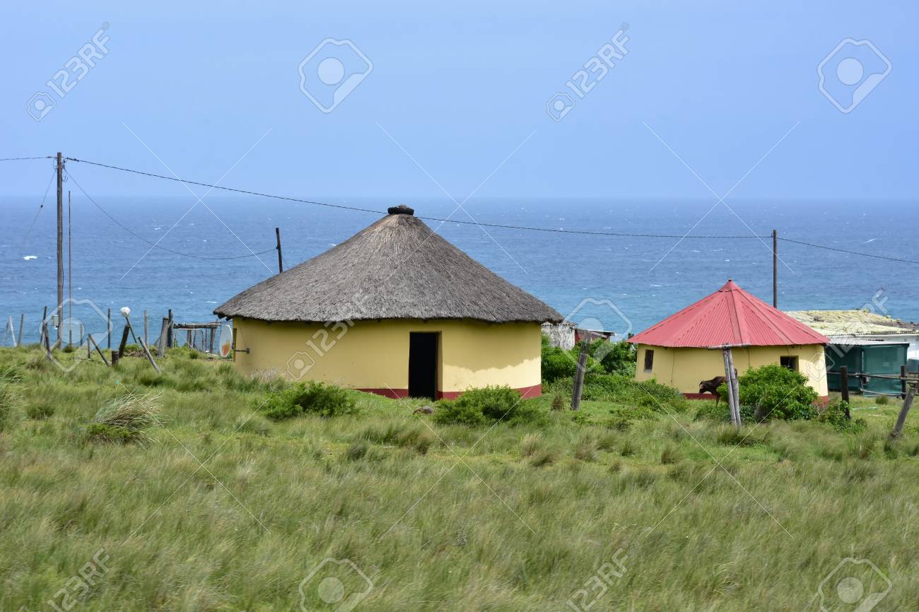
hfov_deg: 18.2
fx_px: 2871
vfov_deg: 12.2
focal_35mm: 112
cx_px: 460
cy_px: 306
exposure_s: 1/320
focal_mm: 75
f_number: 14
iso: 400
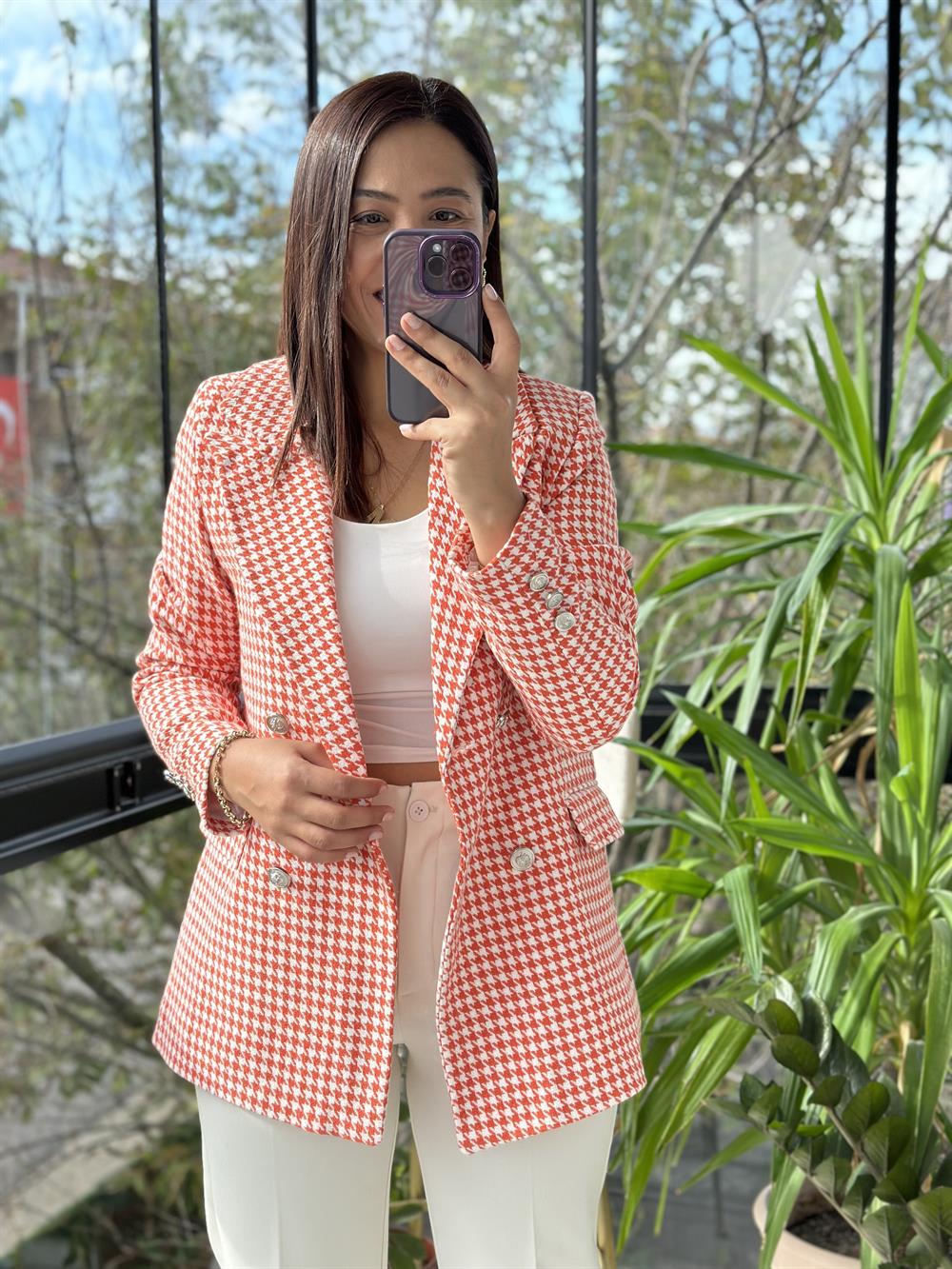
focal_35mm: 48
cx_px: 476
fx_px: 1760
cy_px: 634
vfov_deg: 39.7
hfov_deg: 30.3
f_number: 1.78
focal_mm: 6.86
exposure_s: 1/329
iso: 80
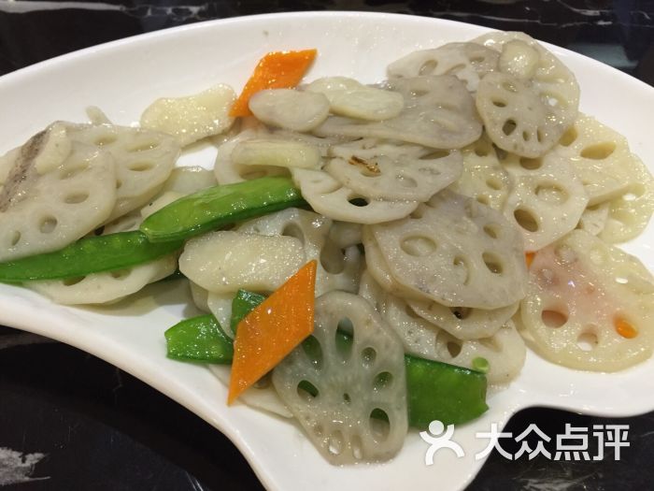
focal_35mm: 29
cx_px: 327
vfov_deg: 48.2
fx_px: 548
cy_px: 246
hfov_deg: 61.7
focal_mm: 4.15
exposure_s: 1/30
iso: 125
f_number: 2.2
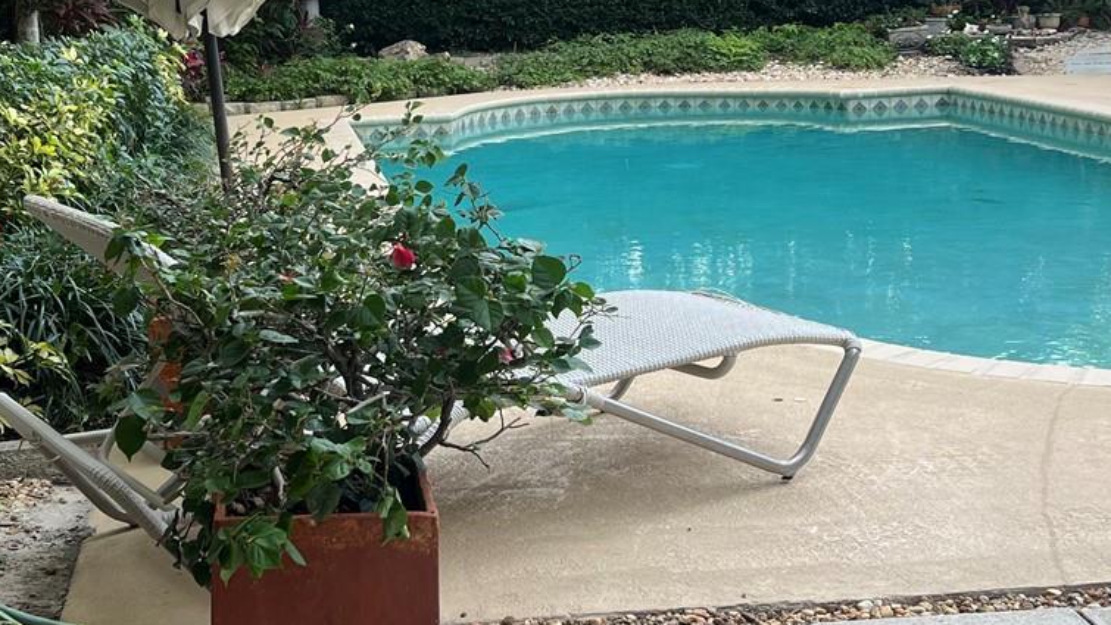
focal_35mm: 60
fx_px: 1768
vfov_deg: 20.1
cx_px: 418
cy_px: 288
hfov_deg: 34.7
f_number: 1.5
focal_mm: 5.7
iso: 40
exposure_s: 1/209
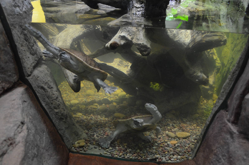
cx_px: 124
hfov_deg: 62.0
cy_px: 82
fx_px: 207
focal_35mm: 30
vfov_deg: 43.4
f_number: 3.8
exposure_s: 1/30
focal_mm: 20
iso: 2800
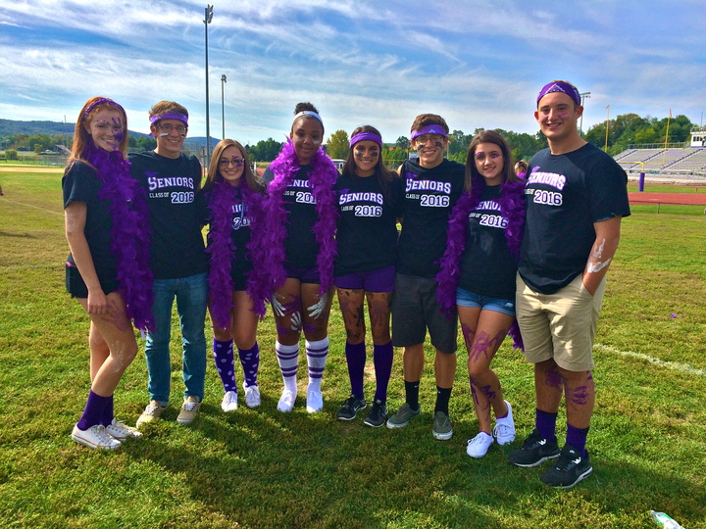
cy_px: 264
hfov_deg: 61.7
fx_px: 591
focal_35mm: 29
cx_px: 353
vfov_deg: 48.2
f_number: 2.2
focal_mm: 4.15
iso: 32
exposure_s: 1/2415
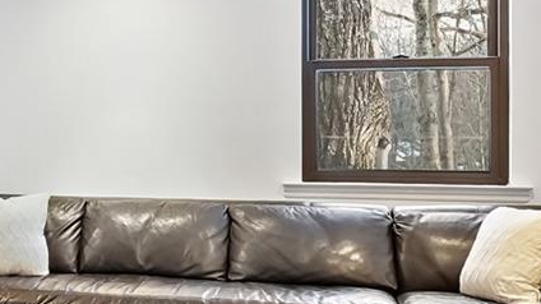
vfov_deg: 14.9
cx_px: -268
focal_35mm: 81
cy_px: 129
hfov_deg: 21.9
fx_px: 1161
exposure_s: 1/3
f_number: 7.1
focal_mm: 16
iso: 1000
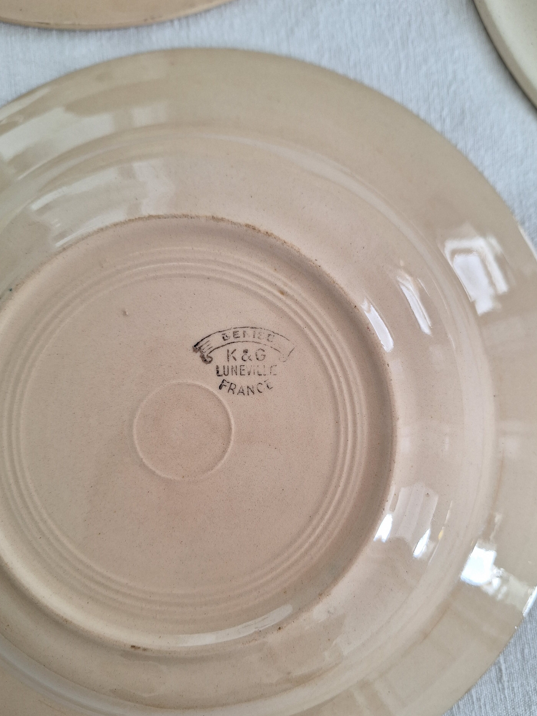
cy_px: 371
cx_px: 280
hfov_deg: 54.9
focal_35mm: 25
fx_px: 517
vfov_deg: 69.4
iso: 80
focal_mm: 5.54
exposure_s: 1/100
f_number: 1.8
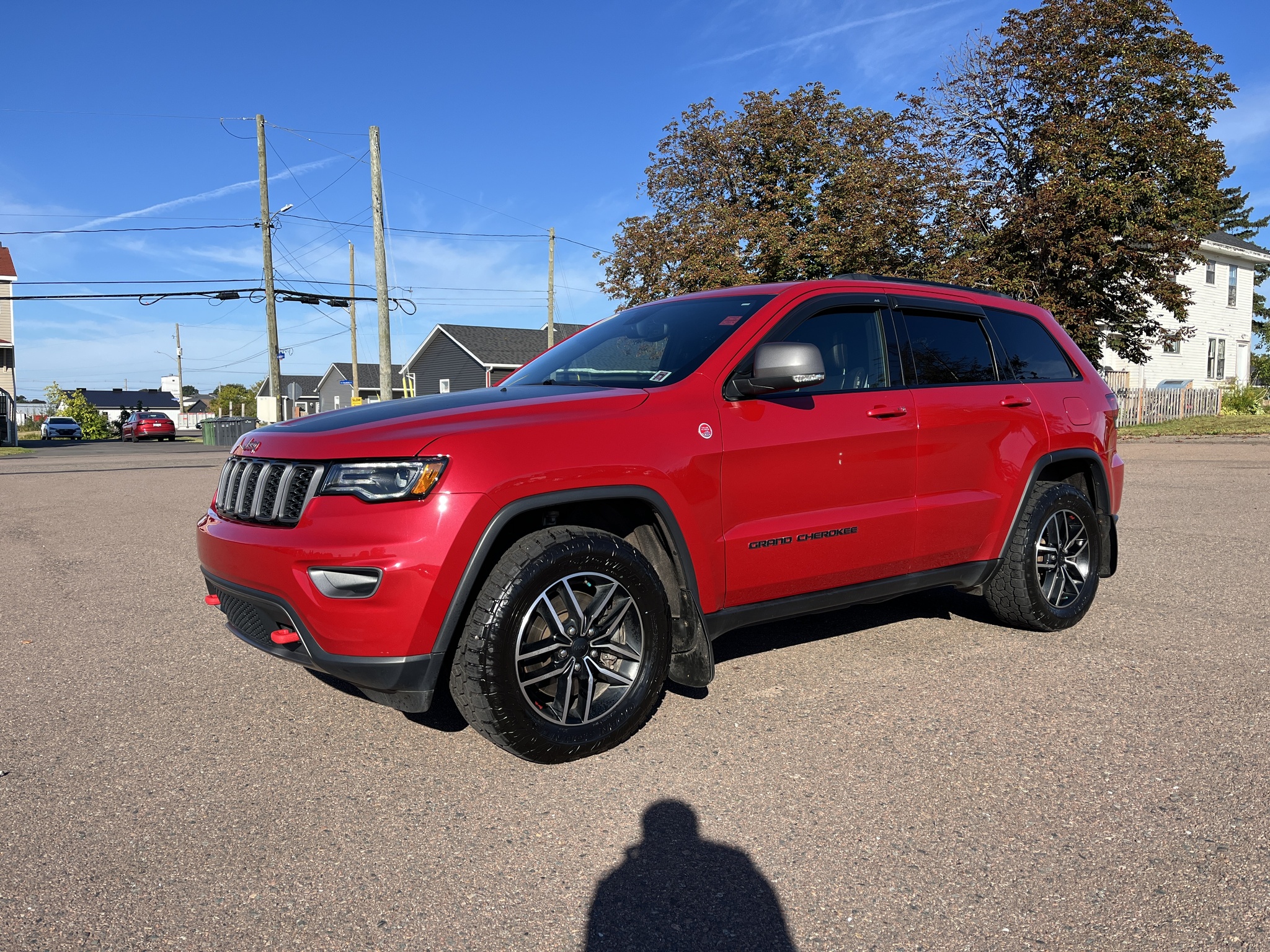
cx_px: 635
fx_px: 954
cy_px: 476
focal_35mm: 26
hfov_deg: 67.3
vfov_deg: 53.1
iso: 50
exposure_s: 1/2632
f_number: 1.6
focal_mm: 5.1
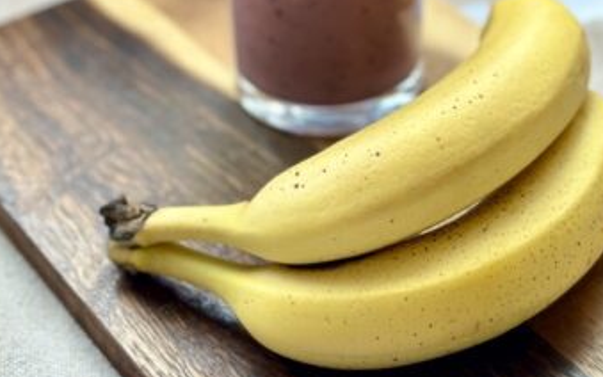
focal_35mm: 90
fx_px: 1479
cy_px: -87
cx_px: 338
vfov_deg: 14.1
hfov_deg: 23.0
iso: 125
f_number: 1.78
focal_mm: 6.86
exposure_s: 1/121
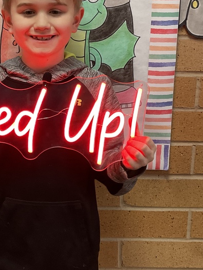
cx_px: 49
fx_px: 438
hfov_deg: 25.8
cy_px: 90
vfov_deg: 34.0
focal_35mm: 56
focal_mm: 3
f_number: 1.8
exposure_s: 1/60
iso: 125
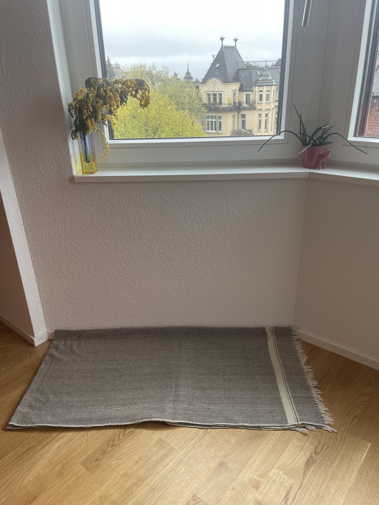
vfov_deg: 67.3
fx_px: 380
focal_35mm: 26
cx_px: 190
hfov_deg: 53.1
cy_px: 252
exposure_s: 1/121
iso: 64
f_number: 1.6
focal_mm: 4.2
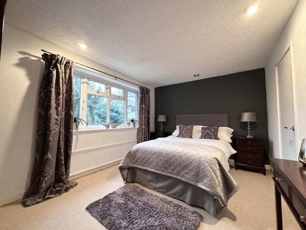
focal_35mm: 14
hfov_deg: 102.1
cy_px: 115
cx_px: 153
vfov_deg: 85.7
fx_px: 124
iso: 400
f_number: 2.2
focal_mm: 2.22
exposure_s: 1/50
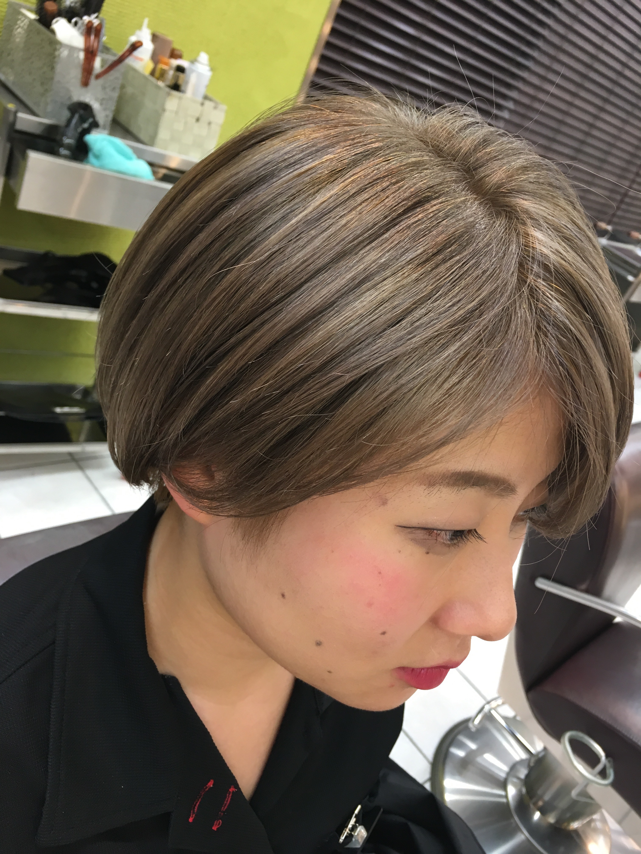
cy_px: 427
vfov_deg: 61.7
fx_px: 716
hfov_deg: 48.2
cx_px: 320
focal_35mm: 29
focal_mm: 4.15
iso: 64
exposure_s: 1/30
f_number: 2.2
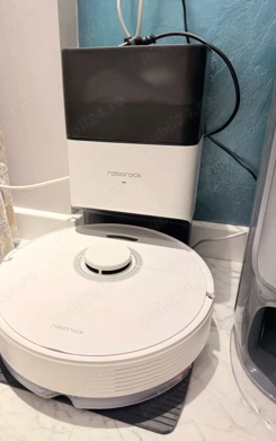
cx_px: 110
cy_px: 224
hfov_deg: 47.4
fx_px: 312
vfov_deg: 70.4
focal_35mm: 26
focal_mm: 6.76
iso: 125
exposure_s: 1/49
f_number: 1.78
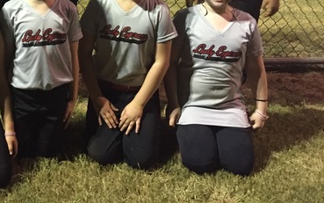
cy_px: -33
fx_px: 530
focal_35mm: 60
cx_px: 15
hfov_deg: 31.9
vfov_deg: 20.4
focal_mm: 4.15
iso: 250
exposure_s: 1/24
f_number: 2.2
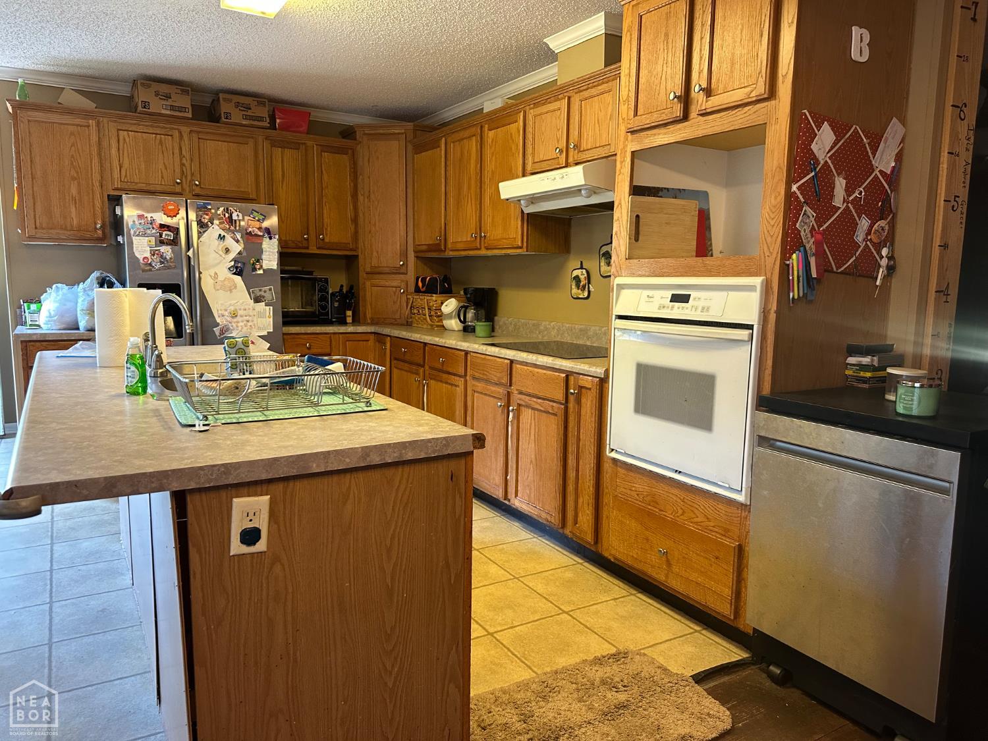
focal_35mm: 24
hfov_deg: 71.6
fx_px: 685
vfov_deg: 56.8
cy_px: 370
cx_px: 494
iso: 320
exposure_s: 1/60
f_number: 1.78
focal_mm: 6.86
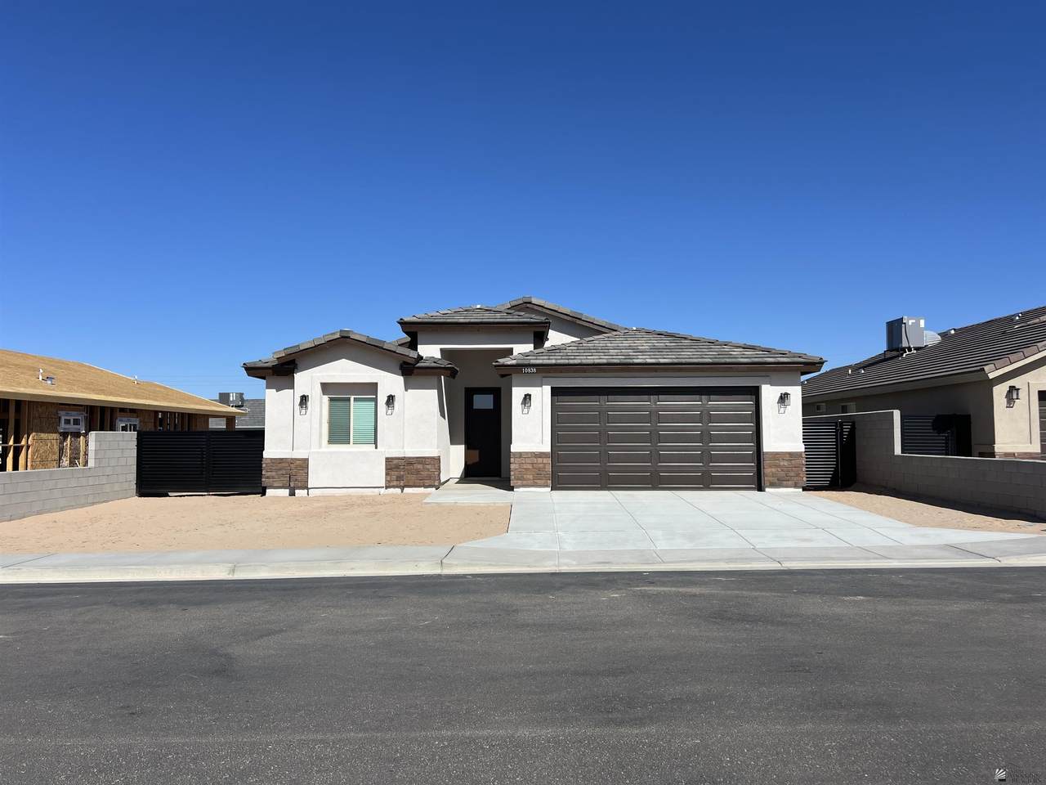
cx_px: 523
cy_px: 392
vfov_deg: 53.1
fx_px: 786
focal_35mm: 26
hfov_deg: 67.3
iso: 50
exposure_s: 1/7463
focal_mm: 5.7
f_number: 1.5
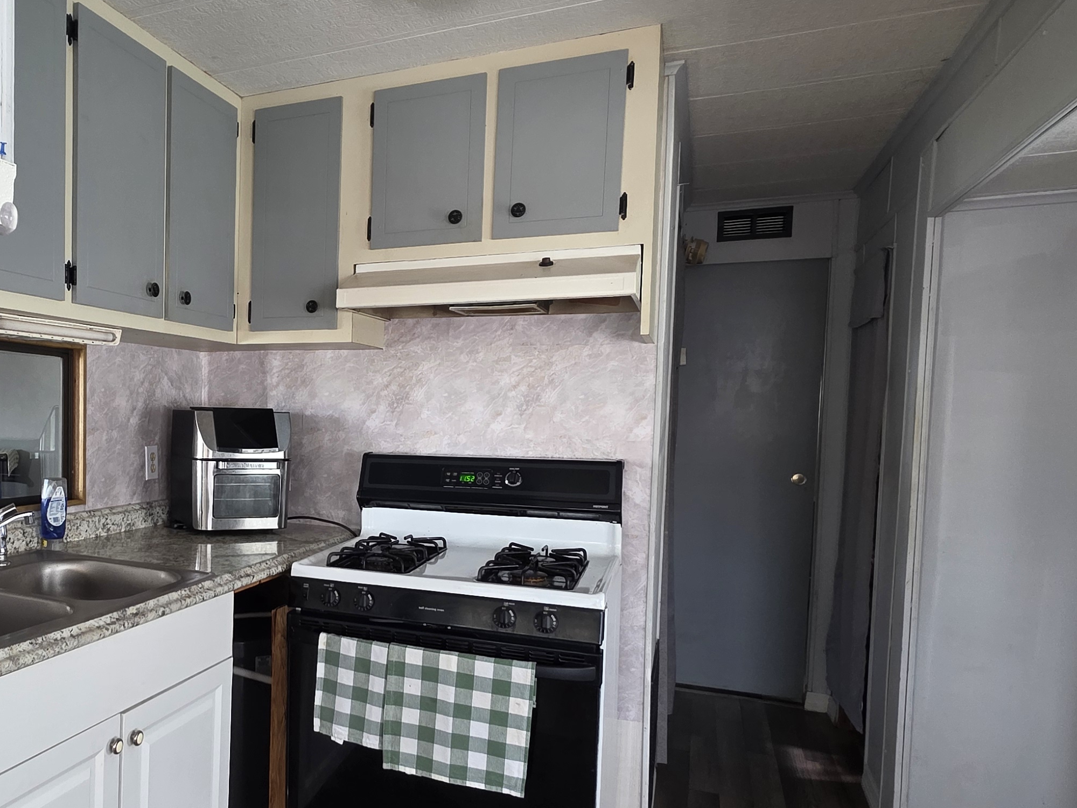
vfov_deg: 52.9
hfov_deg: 62.1
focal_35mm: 26
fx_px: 809
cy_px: 458
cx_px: 228
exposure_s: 1/60
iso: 160
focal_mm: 2.2
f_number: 1.9
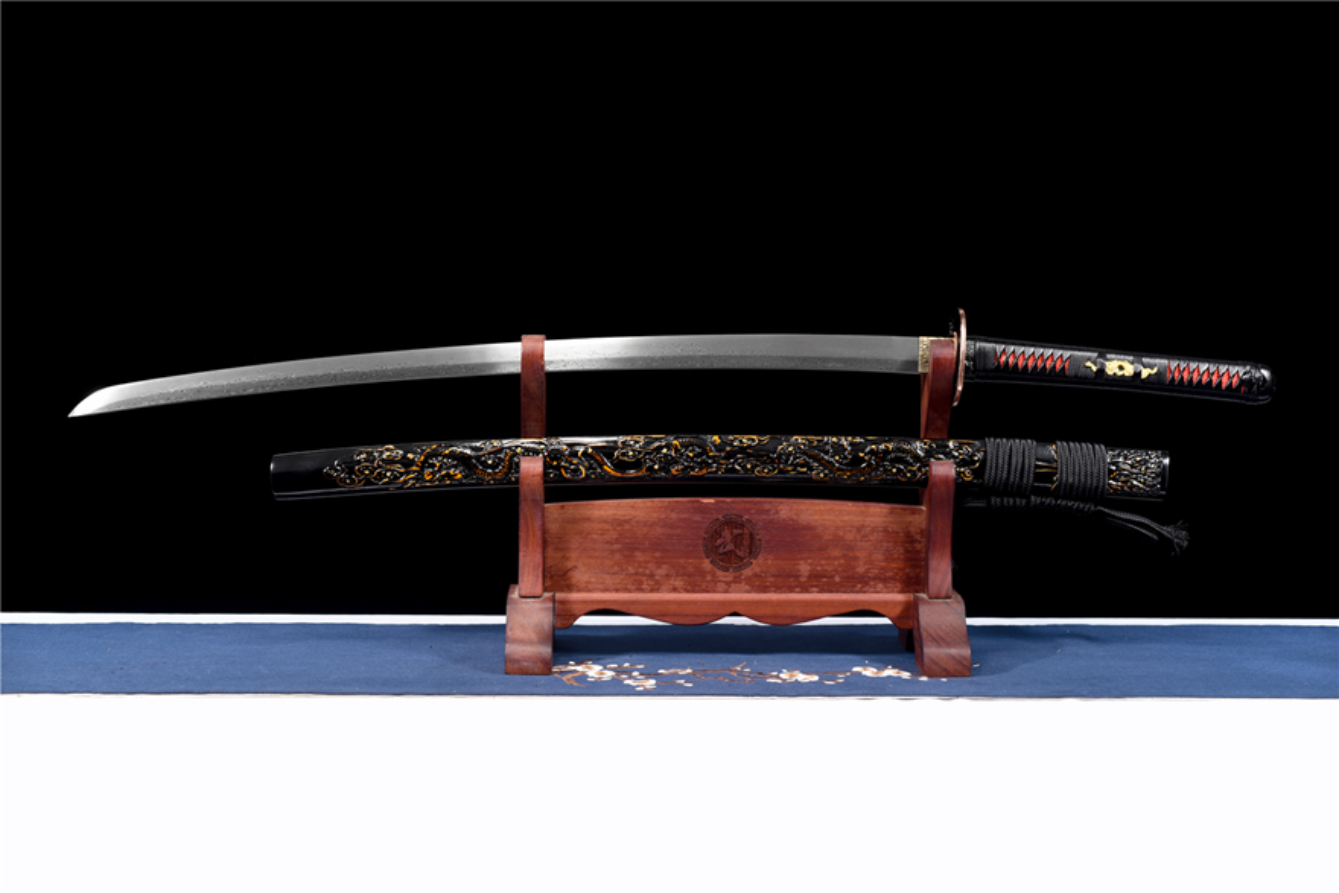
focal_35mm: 60
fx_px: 2232
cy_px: 446
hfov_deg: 33.4
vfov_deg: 22.6
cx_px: 670
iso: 100
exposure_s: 1/125
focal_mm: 60
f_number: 6.3
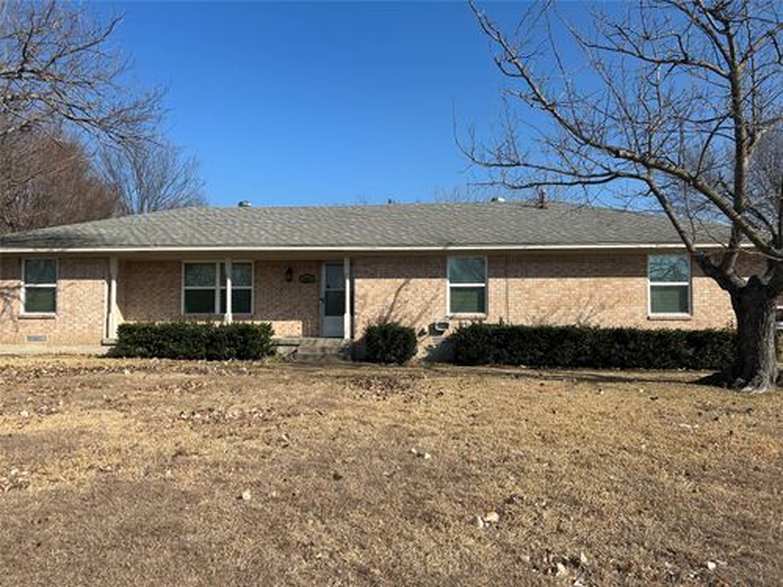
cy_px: 294
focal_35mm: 26
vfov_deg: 53.1
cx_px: 392
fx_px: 588
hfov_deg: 67.3
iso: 50
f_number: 1.5
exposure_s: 1/4630
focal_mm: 5.7
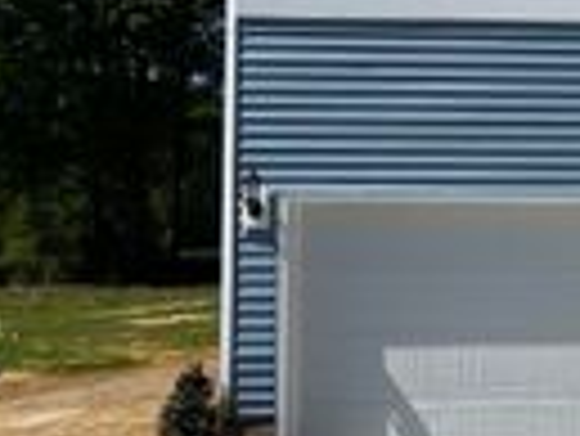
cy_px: 169
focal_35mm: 101
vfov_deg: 14.7
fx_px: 1694
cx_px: 1003
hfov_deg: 16.6
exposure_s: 1/6211
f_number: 1.5
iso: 50
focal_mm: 5.7
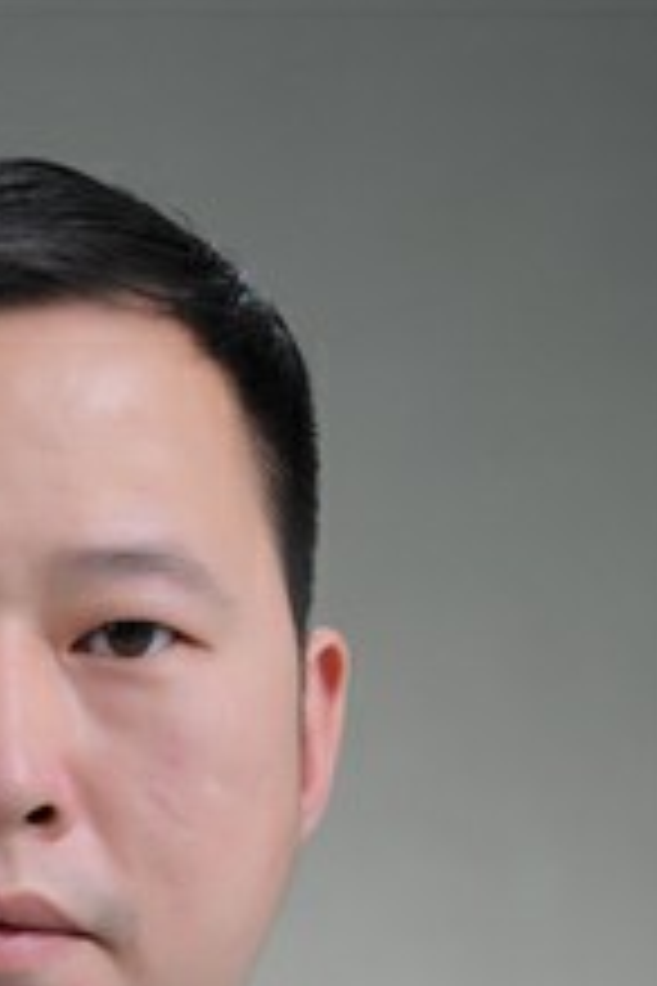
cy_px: 997
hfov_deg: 5.2
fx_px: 7172
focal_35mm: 262
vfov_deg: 7.8
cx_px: -4
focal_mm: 85
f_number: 5.6
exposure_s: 1/125
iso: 160
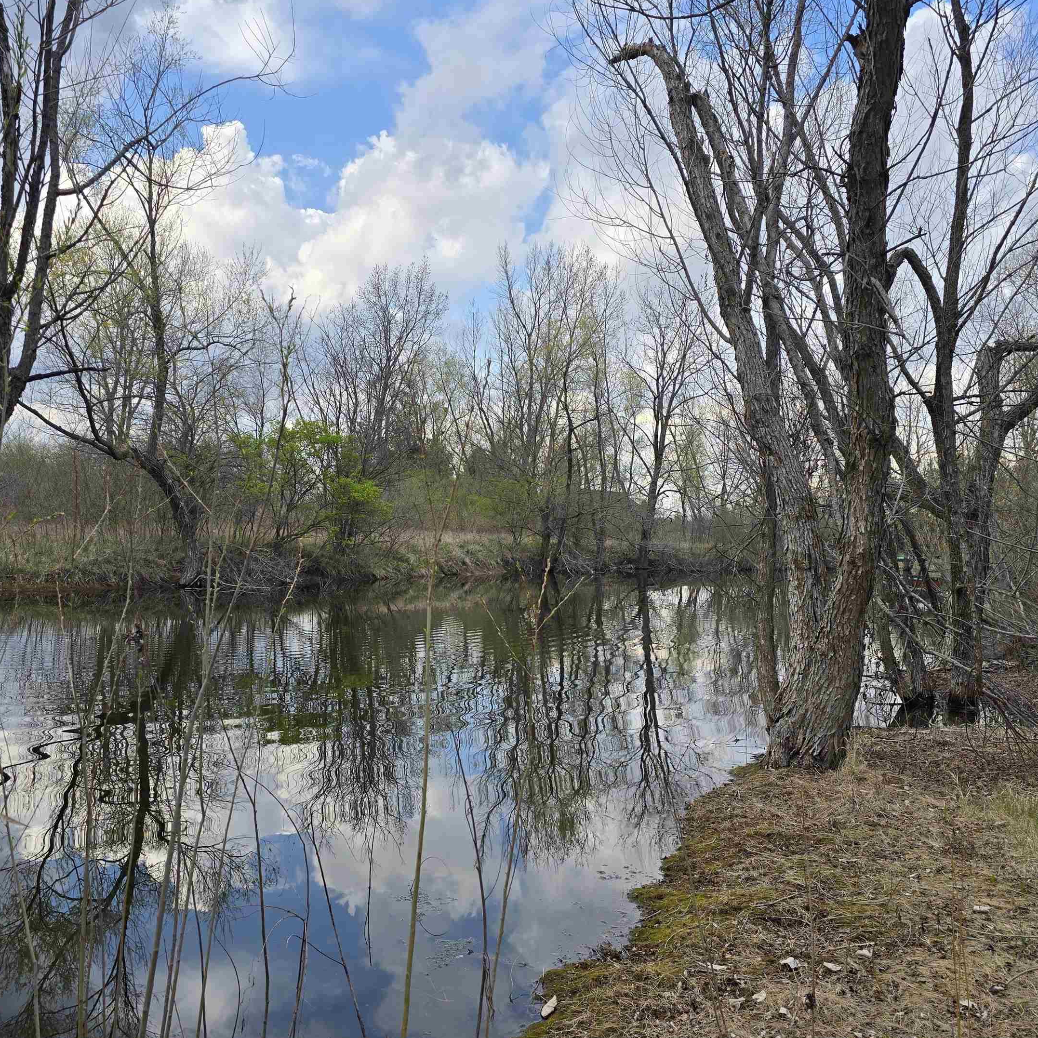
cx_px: 504
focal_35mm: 29
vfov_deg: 55.6
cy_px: 520
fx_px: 984
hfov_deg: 55.6
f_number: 1.7
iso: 12
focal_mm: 6.3
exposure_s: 1/252
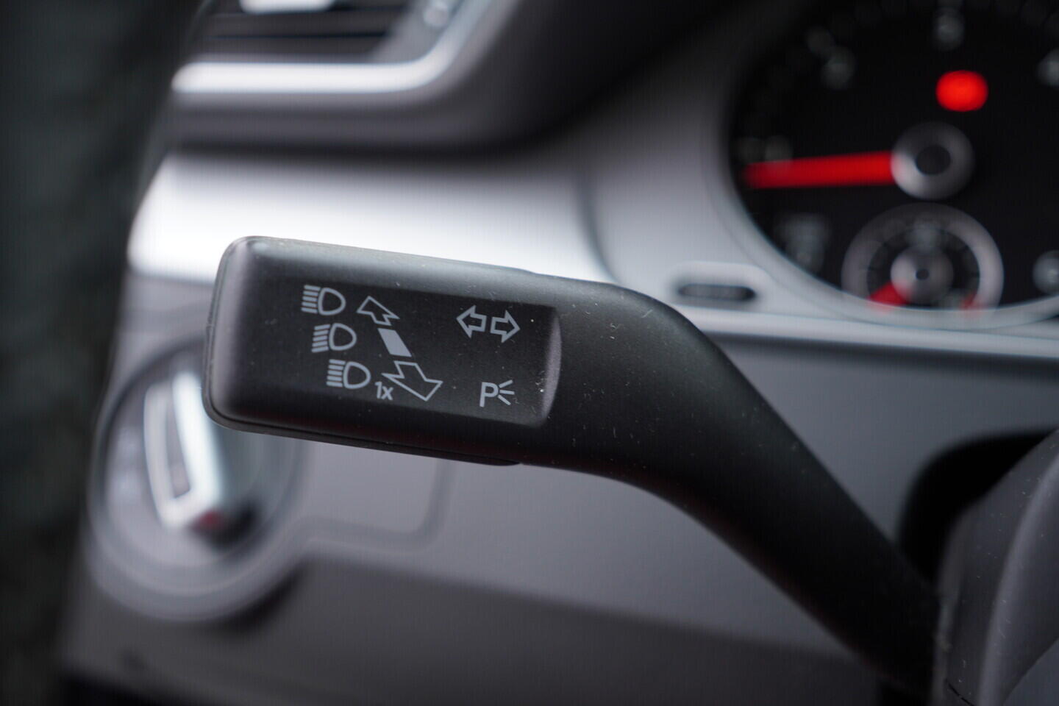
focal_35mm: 36
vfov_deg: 36.9
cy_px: 353
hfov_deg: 53.1
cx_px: 530
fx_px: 1059
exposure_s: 1/40
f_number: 2.8
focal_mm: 24
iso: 125
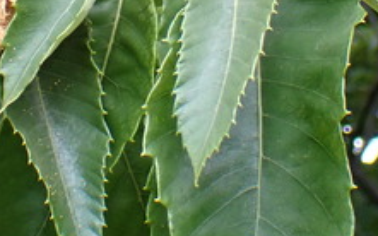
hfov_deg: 11.9
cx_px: 145
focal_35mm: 176
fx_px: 1813
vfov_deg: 7.4
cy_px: -52
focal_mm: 8.4
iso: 250
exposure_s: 1/200
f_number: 3.1
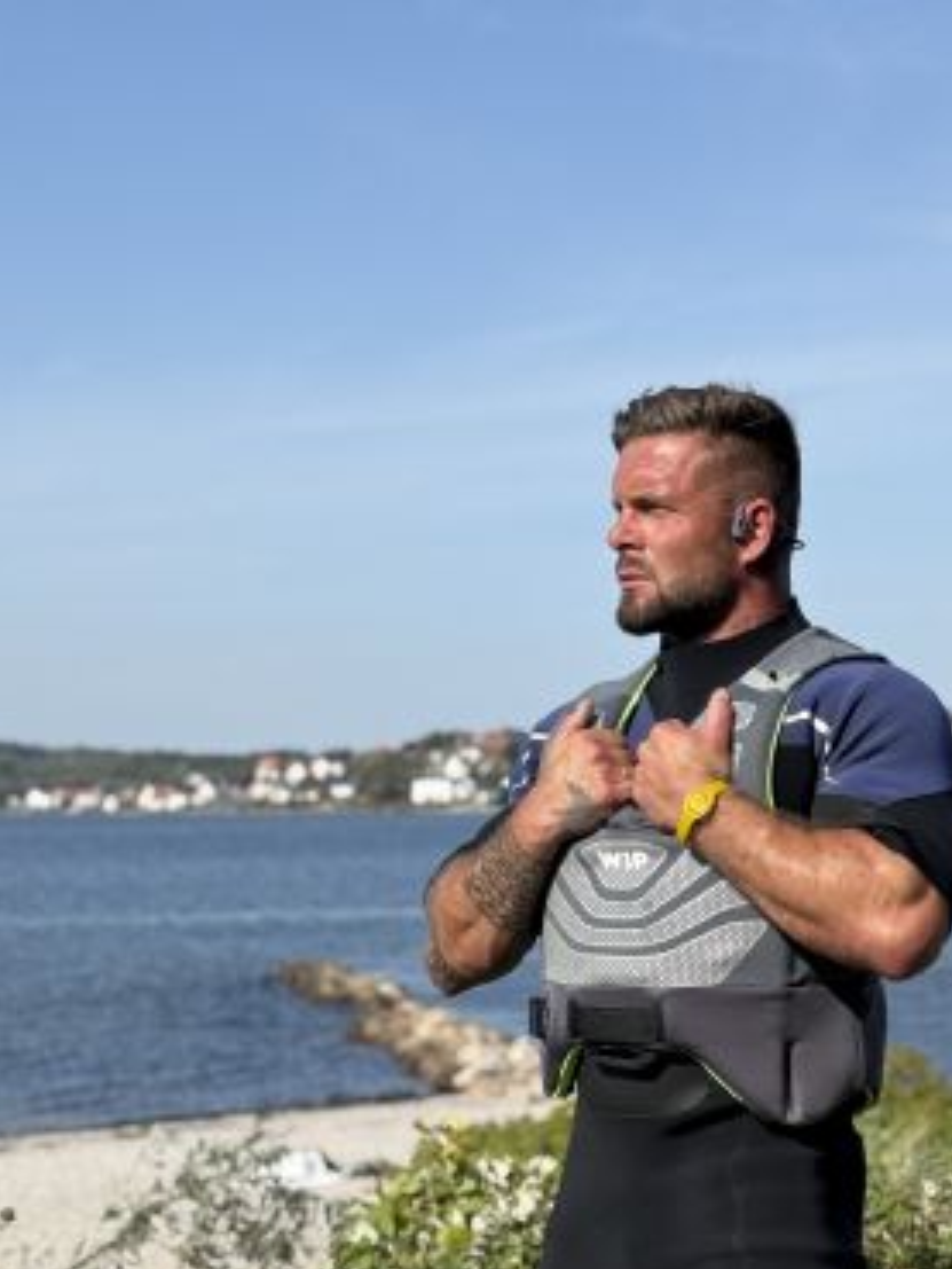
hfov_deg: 18.9
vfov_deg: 24.6
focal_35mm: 78
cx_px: 488
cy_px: 1028
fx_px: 2859
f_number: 1.78
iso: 80
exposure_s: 1/5208
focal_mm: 6.76
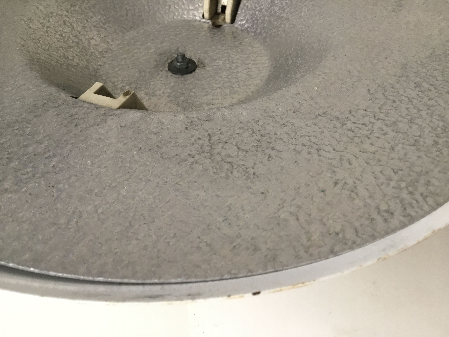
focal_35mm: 31
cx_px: 224
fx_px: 402
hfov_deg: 58.4
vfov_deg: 45.4
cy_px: 168
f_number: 2.4
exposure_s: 1/33
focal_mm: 3.3
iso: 32
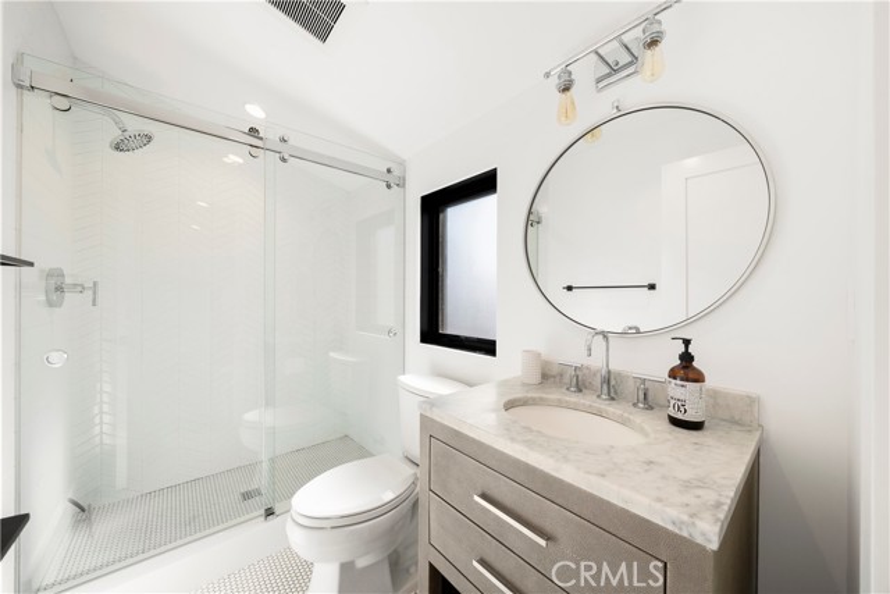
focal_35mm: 13
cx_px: 445
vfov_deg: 85.5
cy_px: 297
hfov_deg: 108.3
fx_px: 321
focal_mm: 13
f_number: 10
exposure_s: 1/30
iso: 640
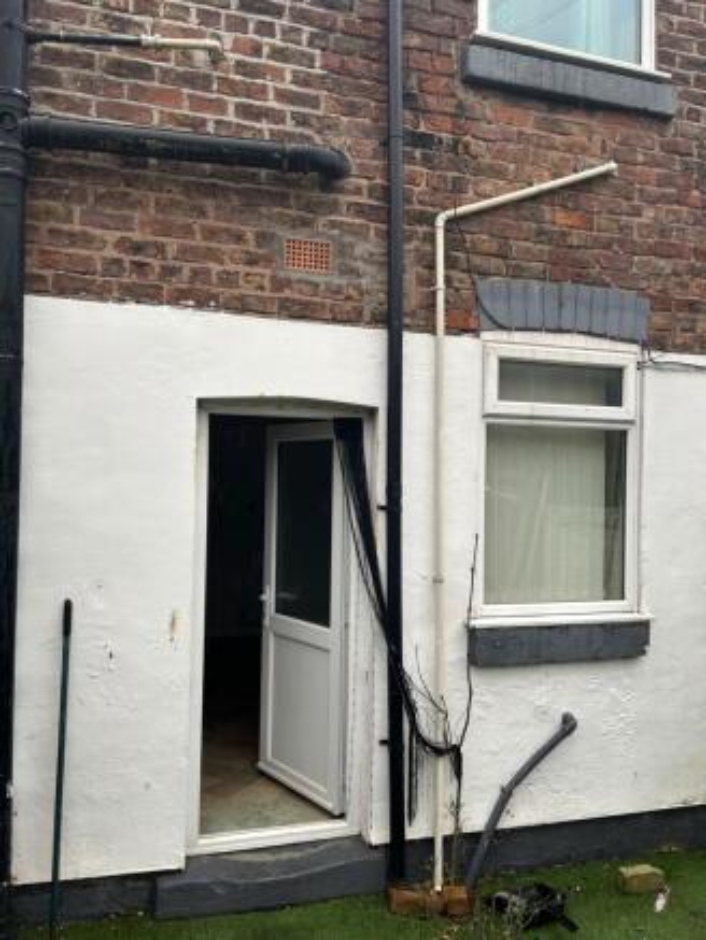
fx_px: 707
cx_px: 353
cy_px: 470
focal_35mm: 26
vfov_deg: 67.3
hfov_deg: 53.1
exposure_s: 1/197
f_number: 1.5
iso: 40
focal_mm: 5.7
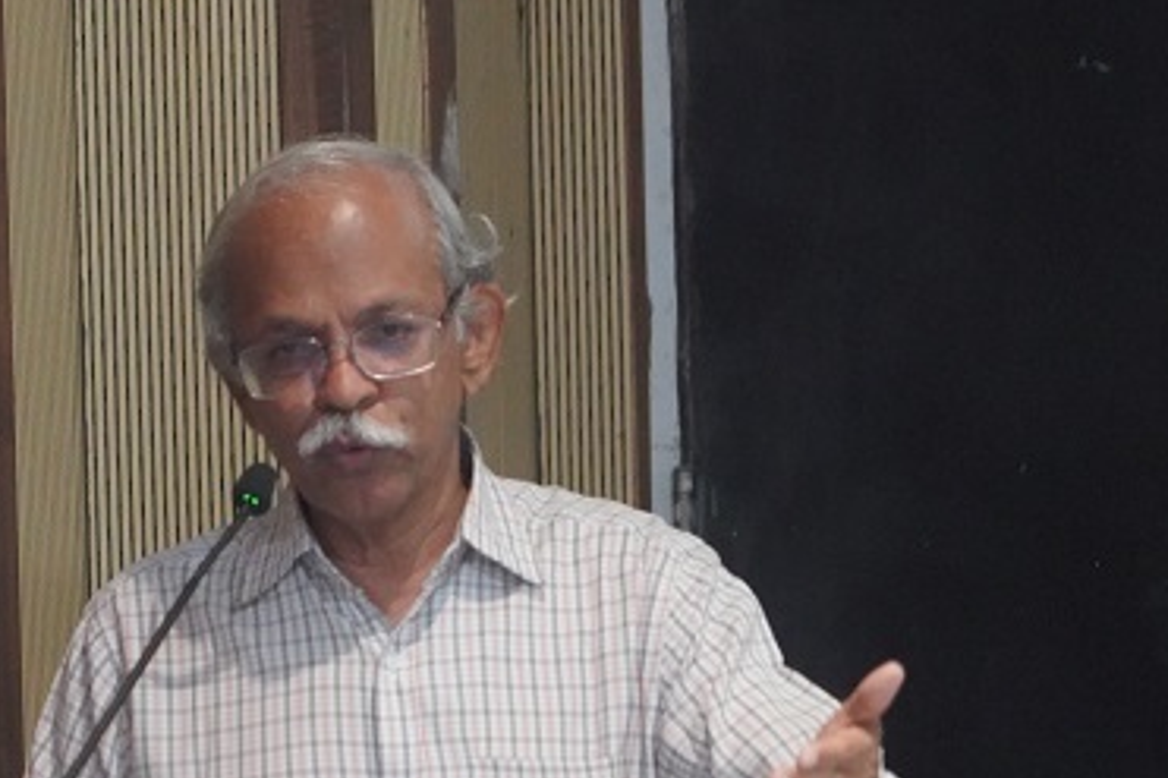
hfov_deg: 3.7
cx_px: 135
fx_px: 17836
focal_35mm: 550
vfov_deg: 2.5
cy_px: 460
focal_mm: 240
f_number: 6.3
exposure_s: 1/80
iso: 12800
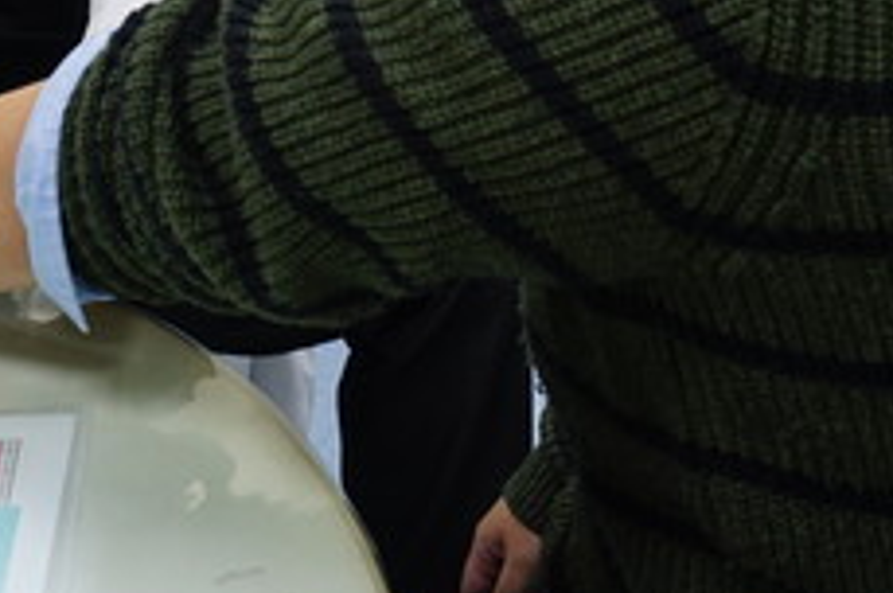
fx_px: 1561
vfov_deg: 20.1
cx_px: 538
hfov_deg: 31.8
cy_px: -129
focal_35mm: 63
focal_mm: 16
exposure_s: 1/30
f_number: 4.5
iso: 400
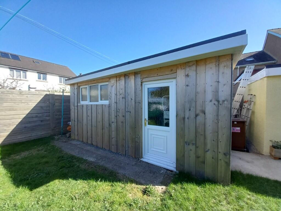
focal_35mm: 13
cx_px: 140
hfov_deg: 106.2
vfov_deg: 89.9
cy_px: 106
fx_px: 106
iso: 40
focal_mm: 1.13
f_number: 2.2
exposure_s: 1/219
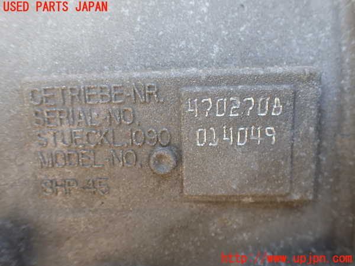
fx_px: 308
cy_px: 133
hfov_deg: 60.0
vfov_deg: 46.8
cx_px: 178
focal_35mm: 30
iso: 125
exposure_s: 1/125
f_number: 2.3
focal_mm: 5.4
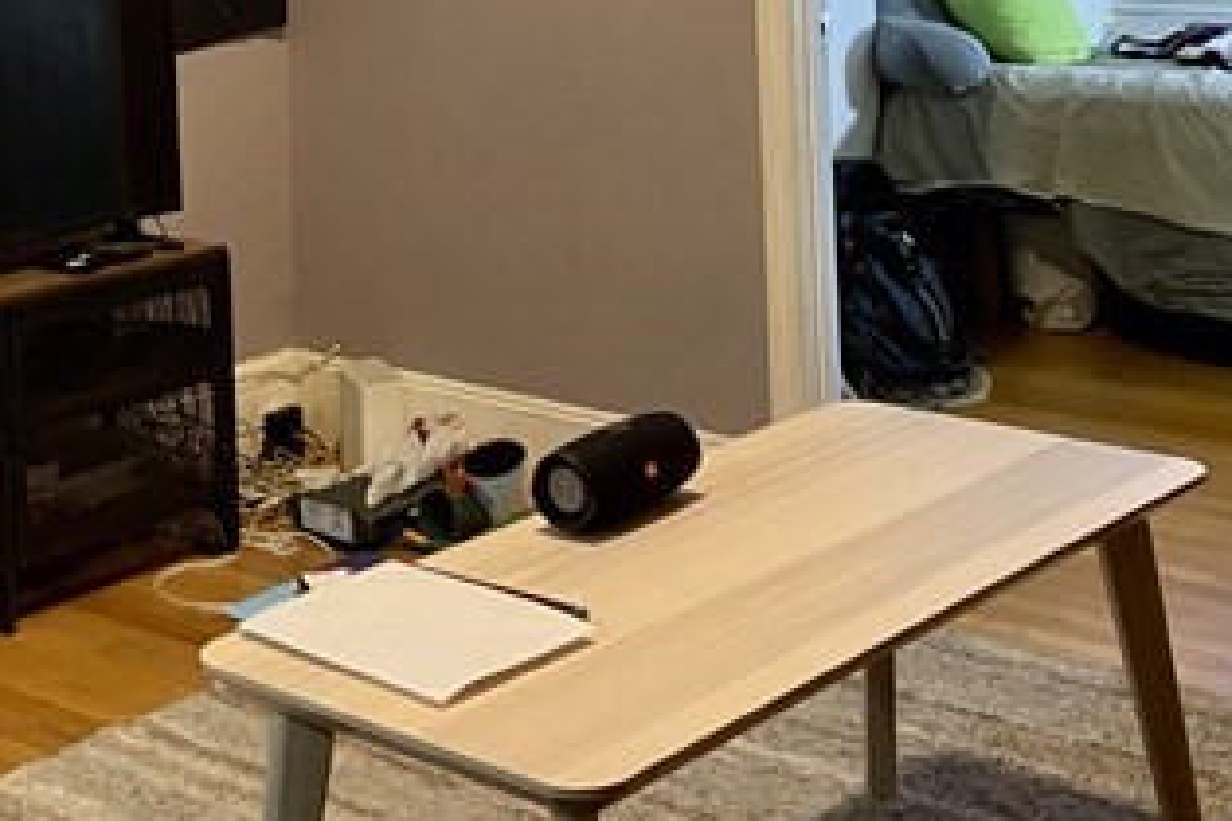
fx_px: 2258
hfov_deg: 30.2
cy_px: -227
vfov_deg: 19.2
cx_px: 372
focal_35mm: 66
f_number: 1.8
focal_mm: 4.25
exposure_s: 1/30
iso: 500
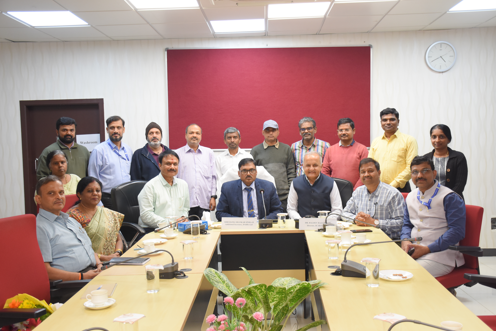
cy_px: 169
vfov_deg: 33.4
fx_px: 551
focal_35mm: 40
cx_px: 250
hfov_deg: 48.5
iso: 800
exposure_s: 1/60
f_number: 4
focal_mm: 26
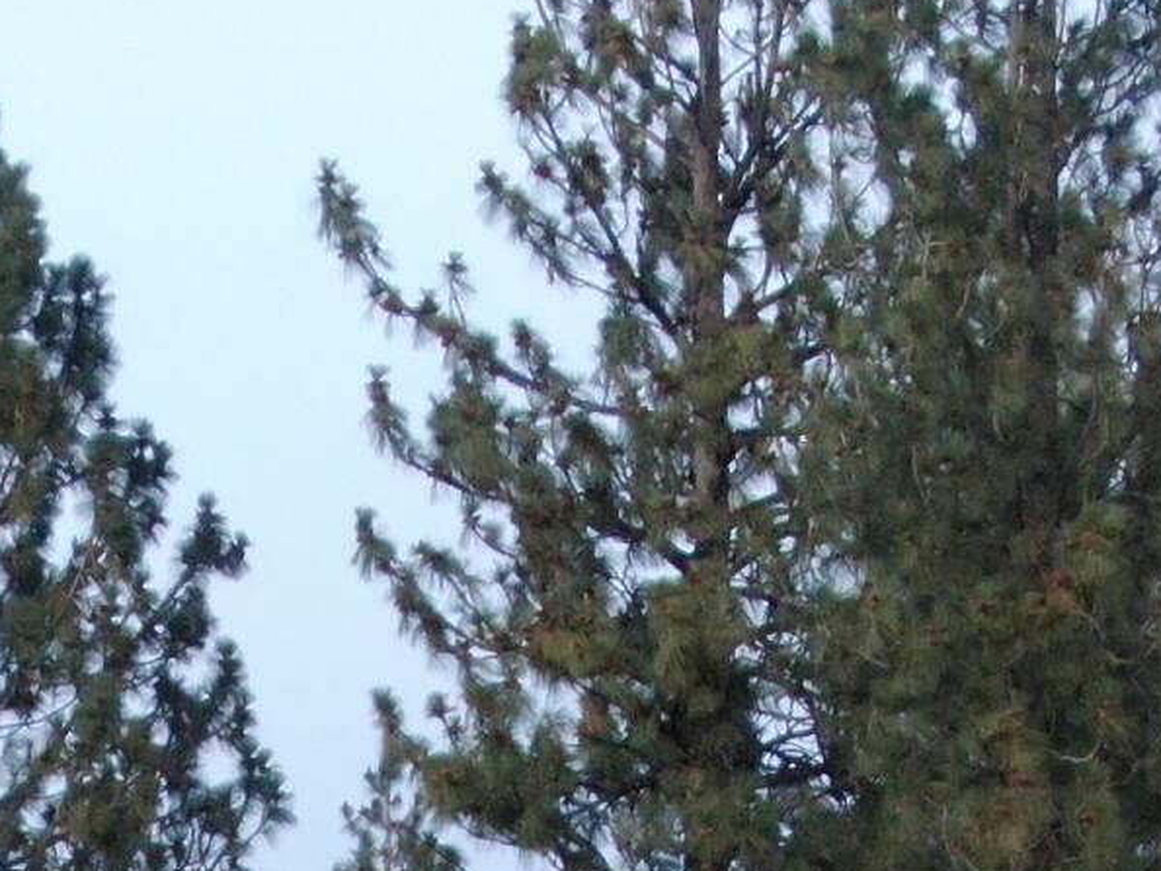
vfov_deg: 5.9
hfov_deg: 8.2
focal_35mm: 242
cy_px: 2000
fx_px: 8115
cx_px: 68
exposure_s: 1/15
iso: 320
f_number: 3.8
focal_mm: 8.6
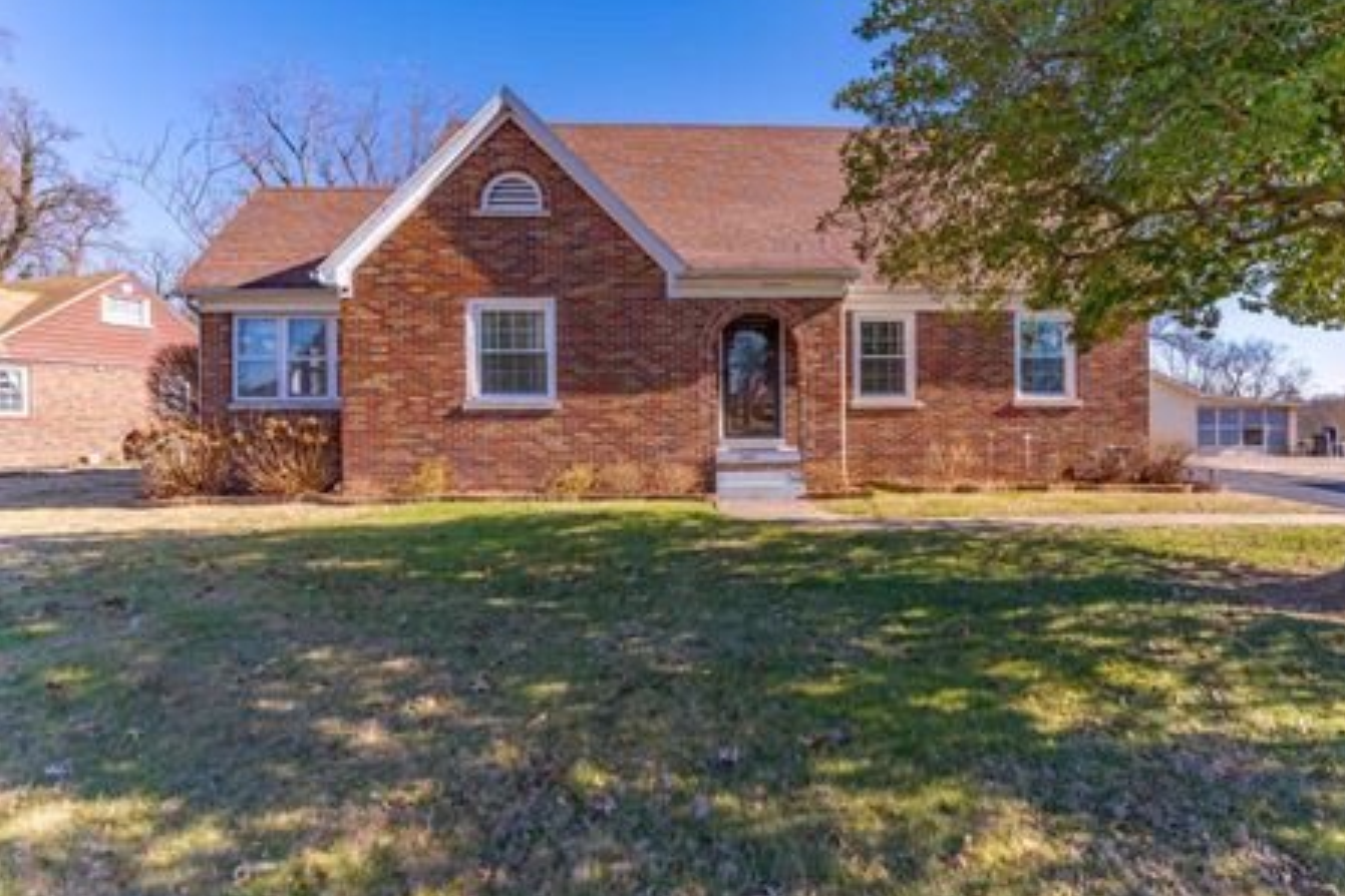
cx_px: 749
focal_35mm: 19
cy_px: 416
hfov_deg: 86.6
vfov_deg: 64.5
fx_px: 710
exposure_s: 1/1000
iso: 100
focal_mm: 17
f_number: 8
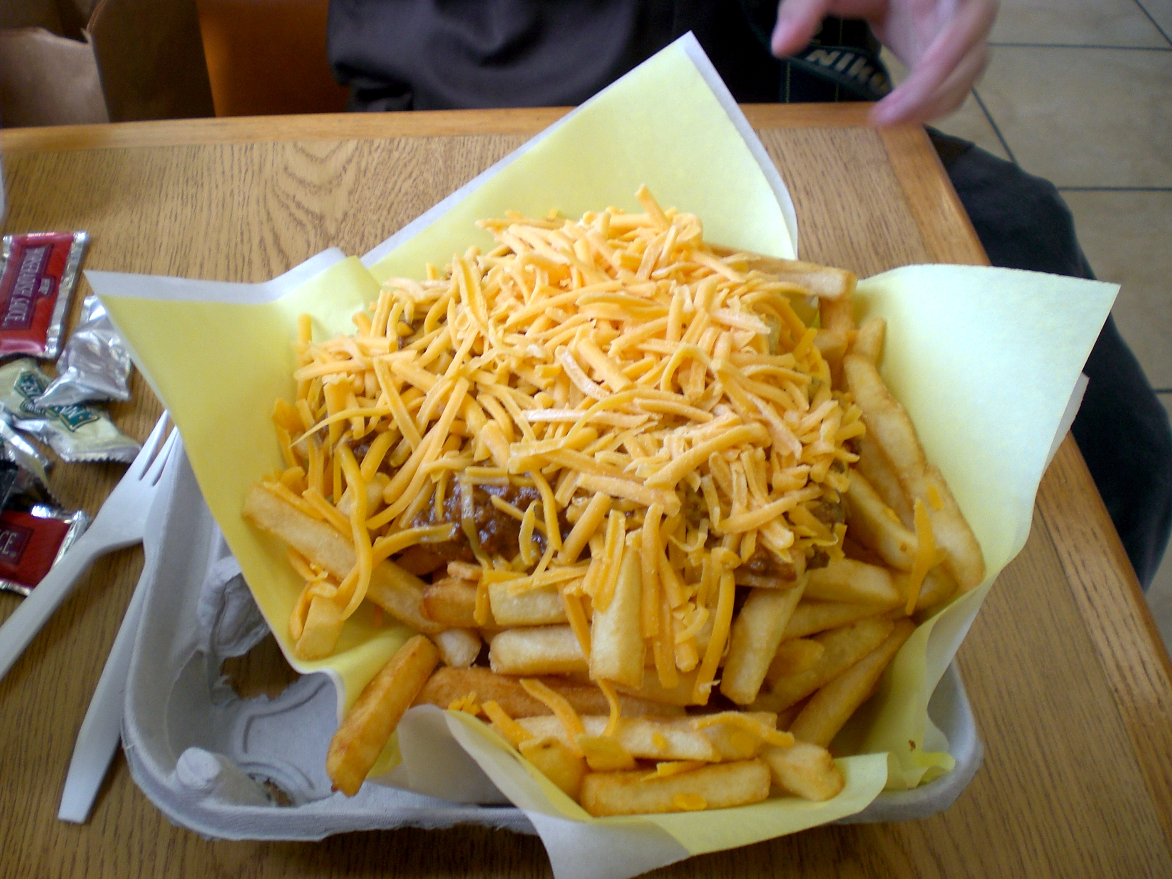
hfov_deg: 49.0
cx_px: 586
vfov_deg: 37.7
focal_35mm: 38
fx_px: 1287
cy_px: 440
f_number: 3.1
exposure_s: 1/80
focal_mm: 6.3
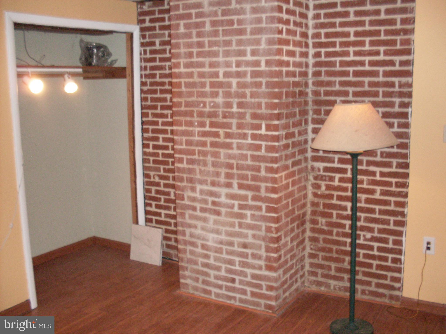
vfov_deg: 37.7
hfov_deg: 49.0
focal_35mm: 38
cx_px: 223
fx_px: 490
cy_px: 167
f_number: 2.8
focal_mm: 6.3
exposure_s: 1/45
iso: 200
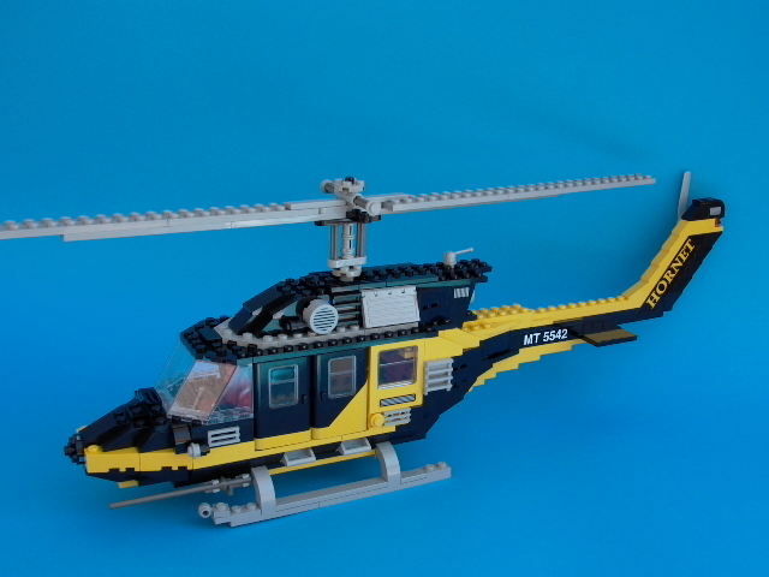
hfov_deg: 49.0
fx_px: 844
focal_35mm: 38
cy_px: 288
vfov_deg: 37.7
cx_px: 384
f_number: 4.2
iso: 100
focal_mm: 8.19
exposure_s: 1/261
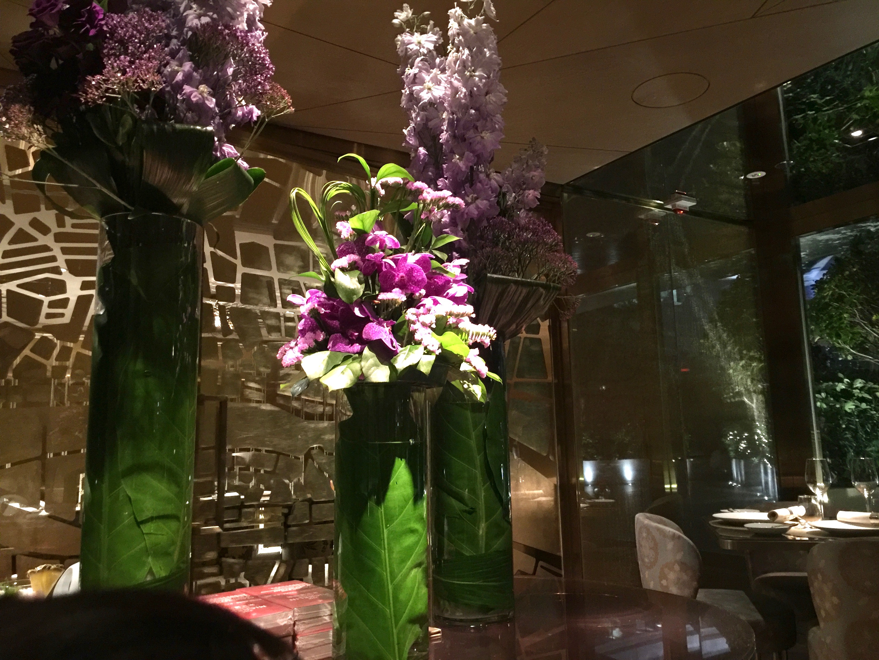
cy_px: 330
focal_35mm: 29
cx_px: 440
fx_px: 736
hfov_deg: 61.7
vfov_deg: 48.2
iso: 160
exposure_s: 1/4
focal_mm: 4.15
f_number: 2.2
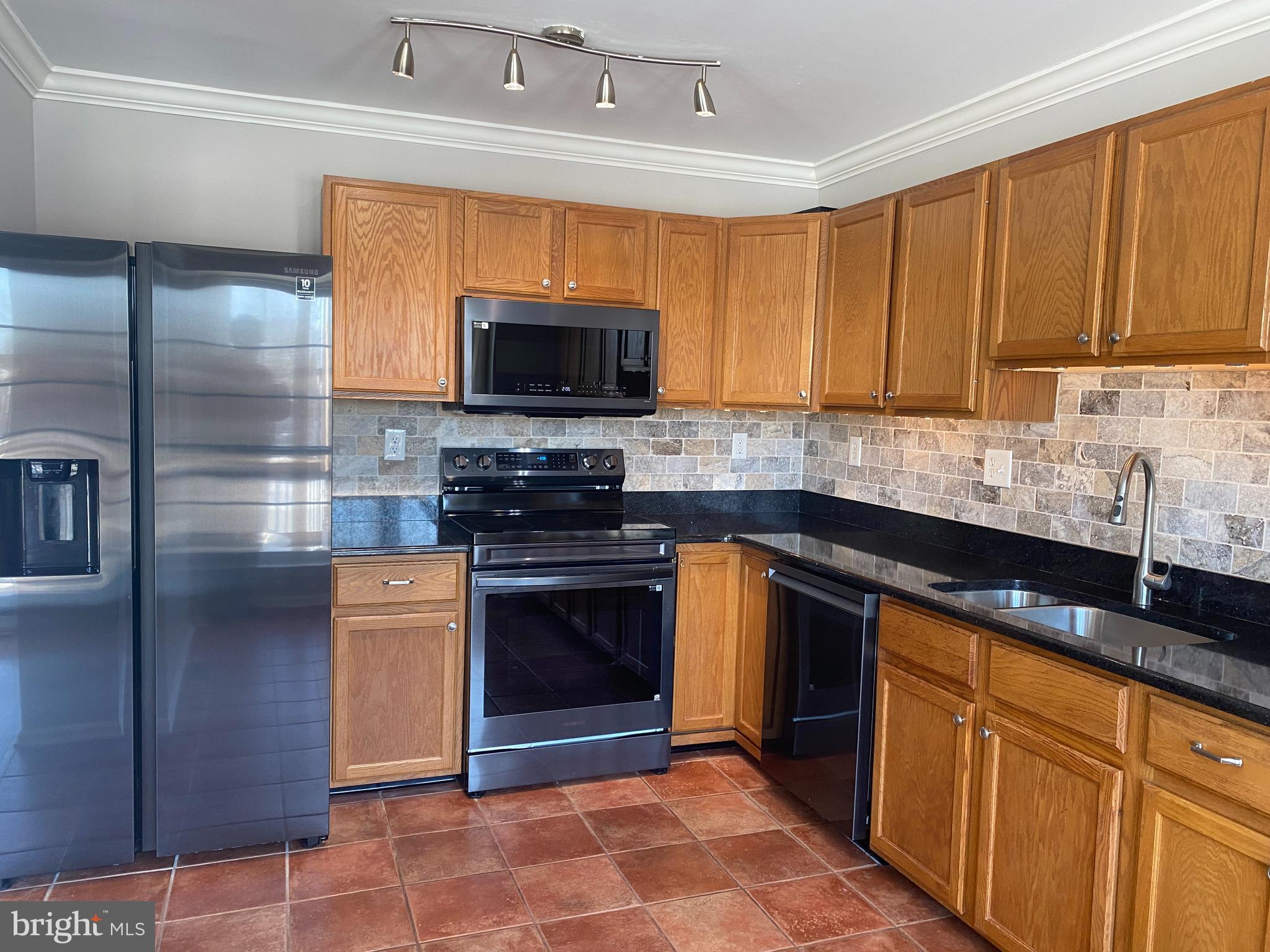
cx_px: 635
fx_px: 954
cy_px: 476
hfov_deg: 67.3
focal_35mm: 26
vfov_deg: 53.1
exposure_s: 1/60
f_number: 1.8
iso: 80
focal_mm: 4.25
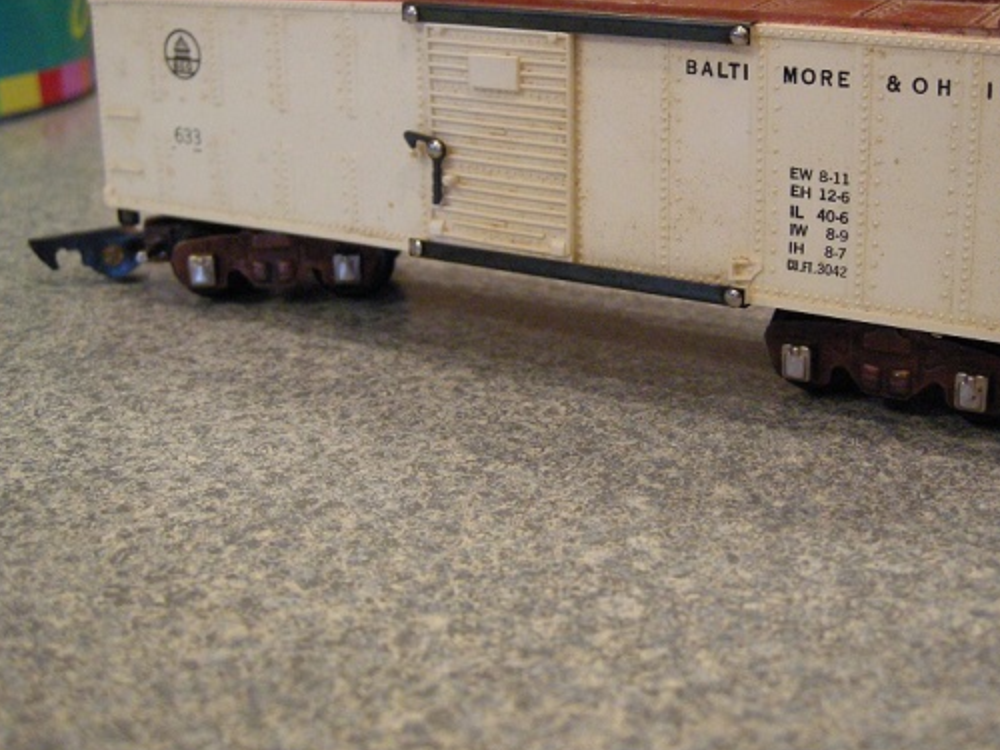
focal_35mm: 49
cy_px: 245
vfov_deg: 29.5
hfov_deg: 38.6
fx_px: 1416
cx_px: 640
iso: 400
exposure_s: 1/34
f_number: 2.7
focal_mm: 7.5
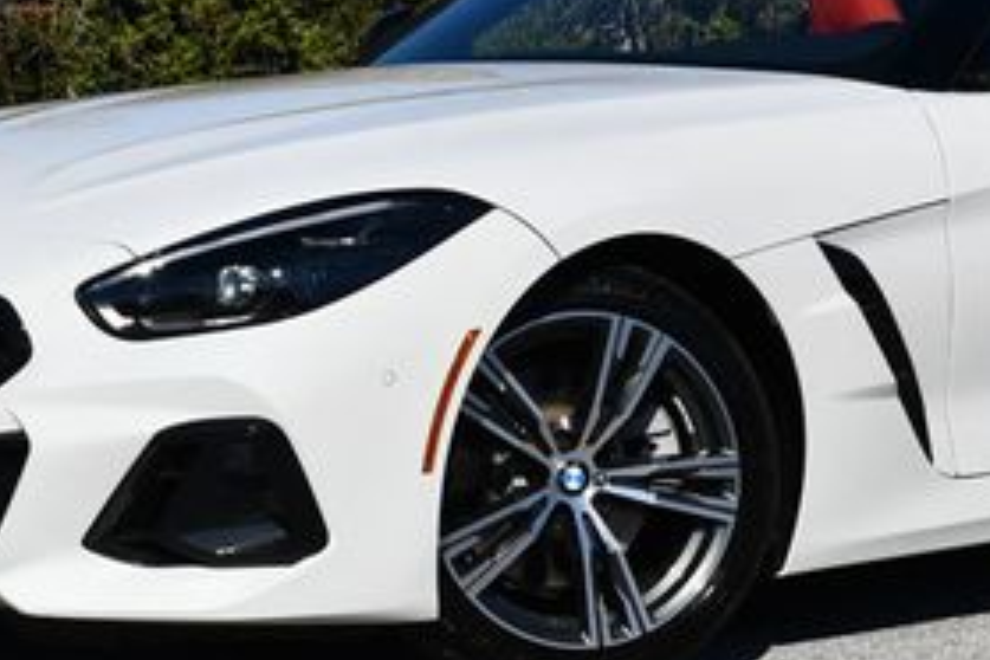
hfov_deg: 13.9
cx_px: 642
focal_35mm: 147
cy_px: 67
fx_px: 4042
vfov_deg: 9.3
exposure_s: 1/320
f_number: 9
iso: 100
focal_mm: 32
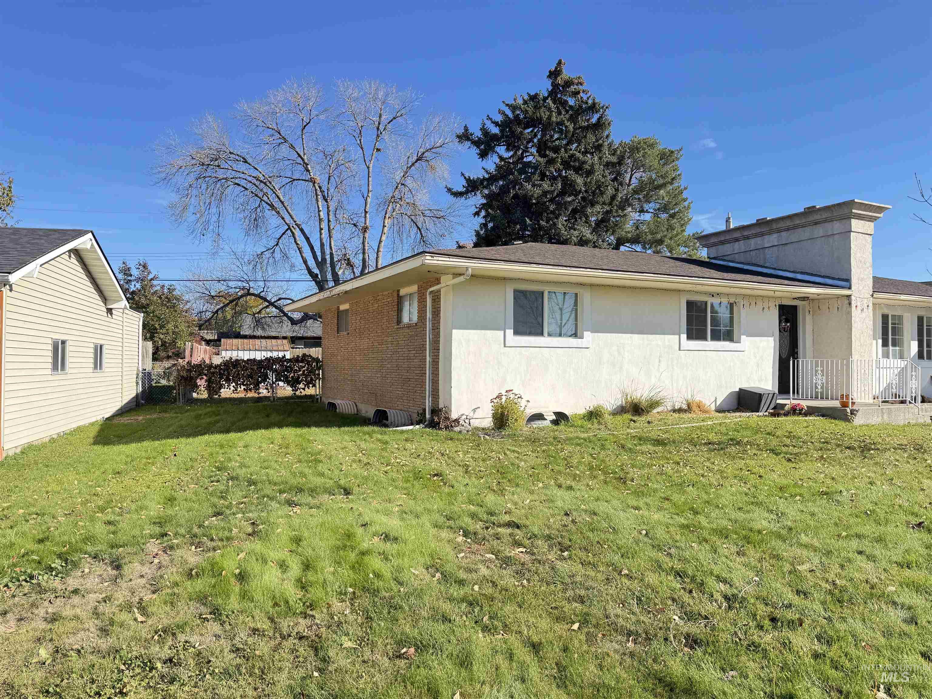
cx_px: 466
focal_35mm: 24
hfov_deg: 71.6
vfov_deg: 56.8
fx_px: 646
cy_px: 350
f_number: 1.78
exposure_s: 1/1311
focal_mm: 6.76
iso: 80
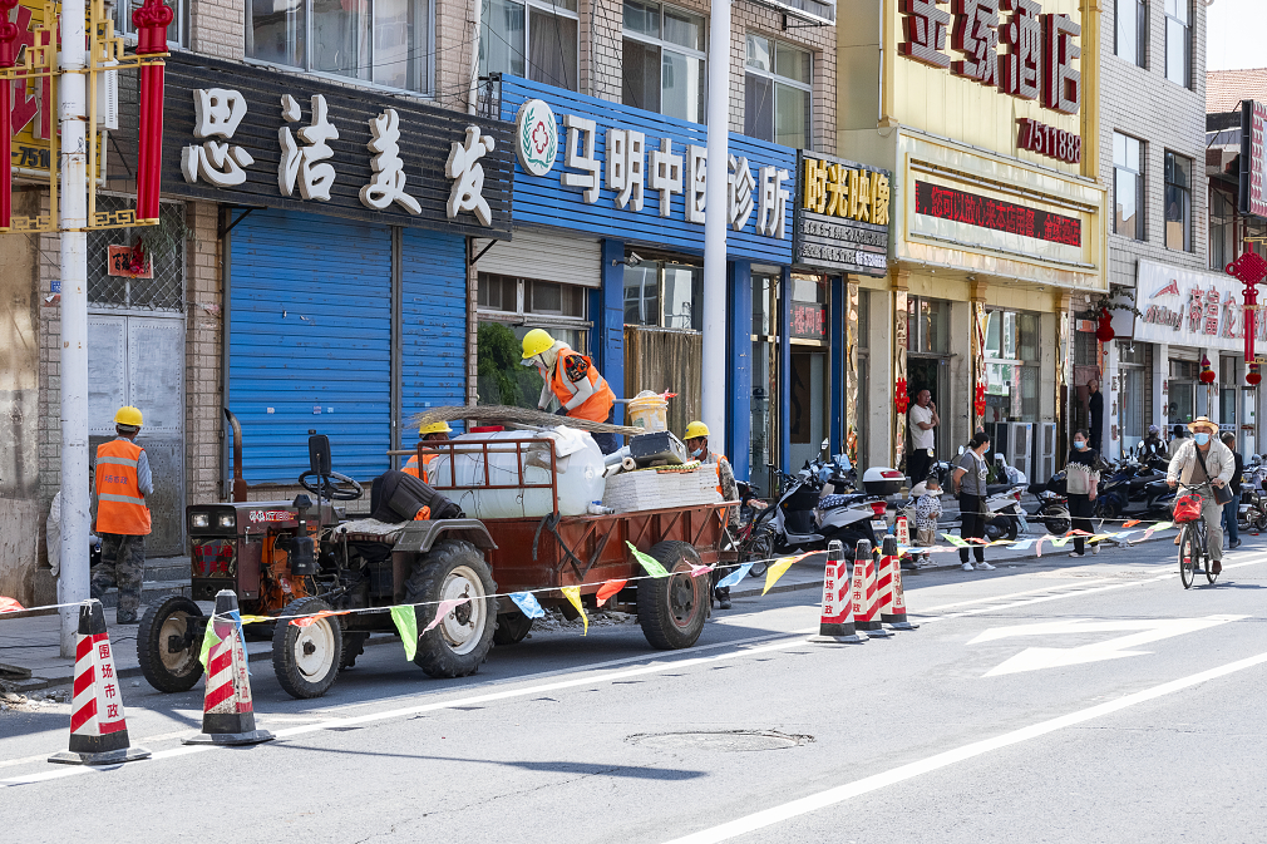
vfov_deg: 18.7
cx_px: 631
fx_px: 2569
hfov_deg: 27.7
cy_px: 419
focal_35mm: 73
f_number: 5.6
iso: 125
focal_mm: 26.37
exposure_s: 1/200
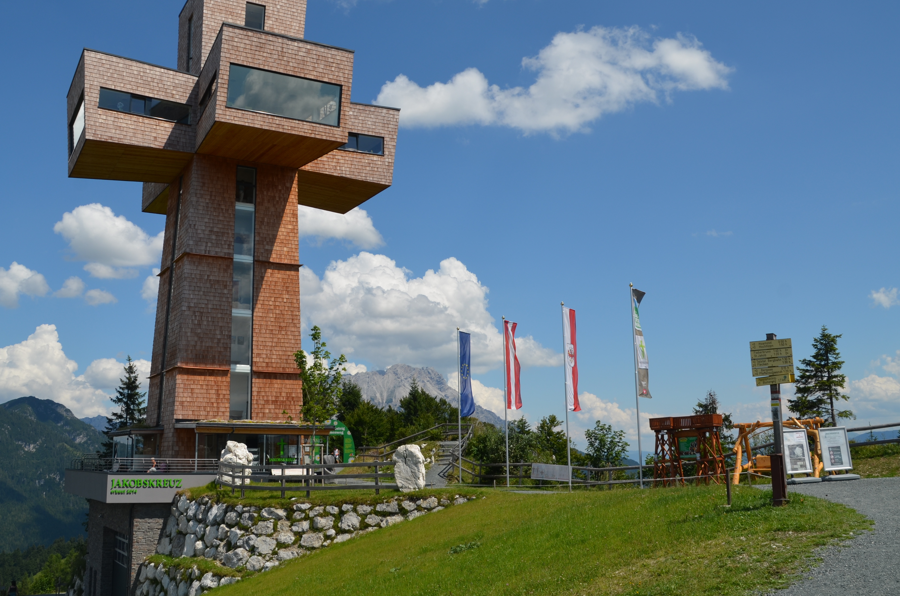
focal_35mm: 33
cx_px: 406
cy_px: 233
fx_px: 823
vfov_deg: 39.6
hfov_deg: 57.2
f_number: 10
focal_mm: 18
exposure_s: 1/400
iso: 100
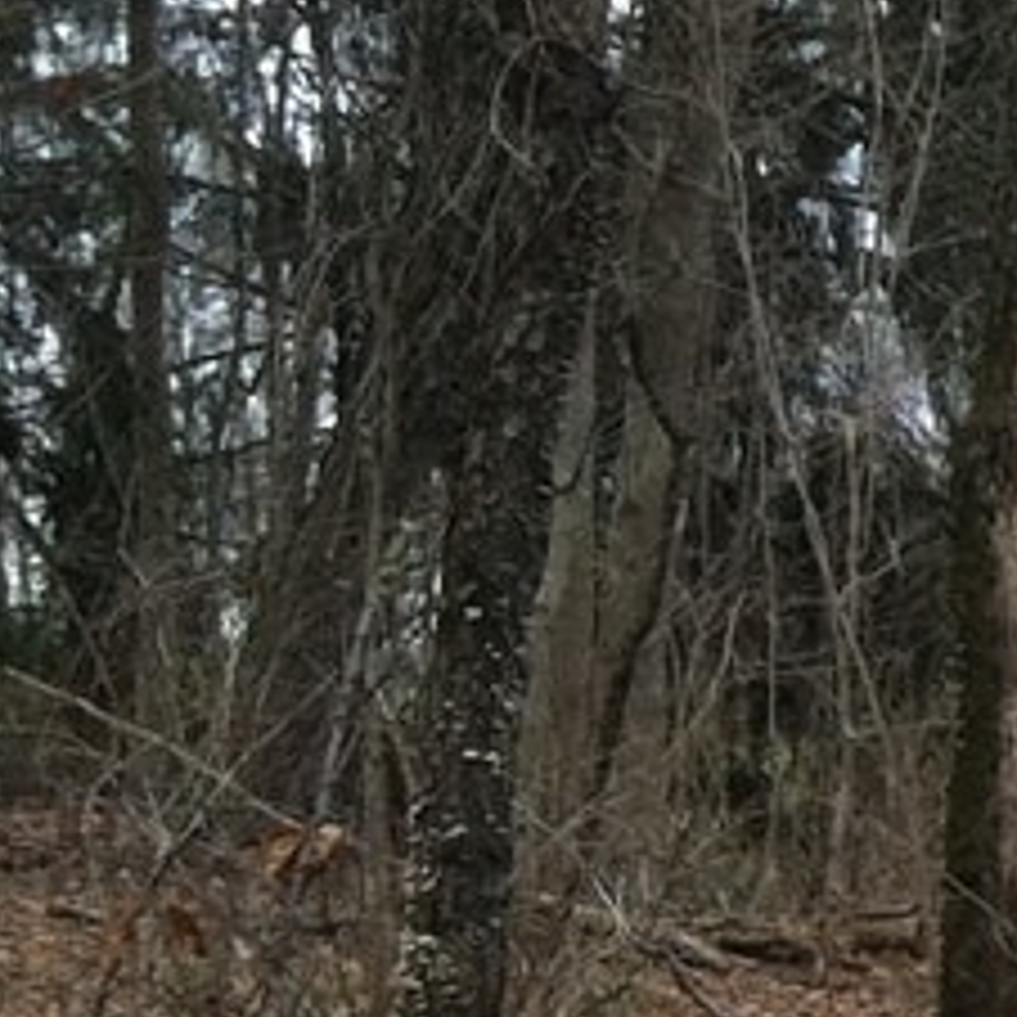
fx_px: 6083
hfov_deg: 8.4
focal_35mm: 183
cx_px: 2770
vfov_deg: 9.6
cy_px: 666
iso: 100
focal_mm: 3.85
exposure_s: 1/50
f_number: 2.8
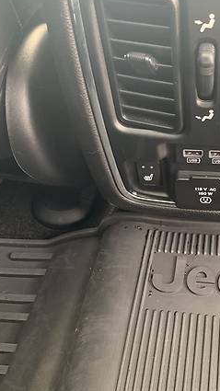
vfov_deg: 50.2
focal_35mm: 40
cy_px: 161
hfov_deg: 29.3
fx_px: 415
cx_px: 164
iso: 200
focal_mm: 4.2
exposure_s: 1/60
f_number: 1.8
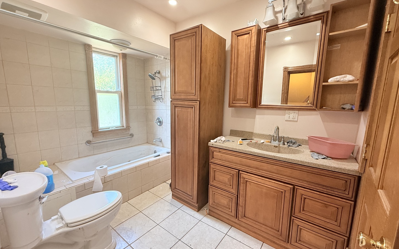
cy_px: 126
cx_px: 200
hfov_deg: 101.5
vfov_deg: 74.8
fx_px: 163
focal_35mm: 15
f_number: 2.2
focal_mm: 2.22
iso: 400
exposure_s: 1/60
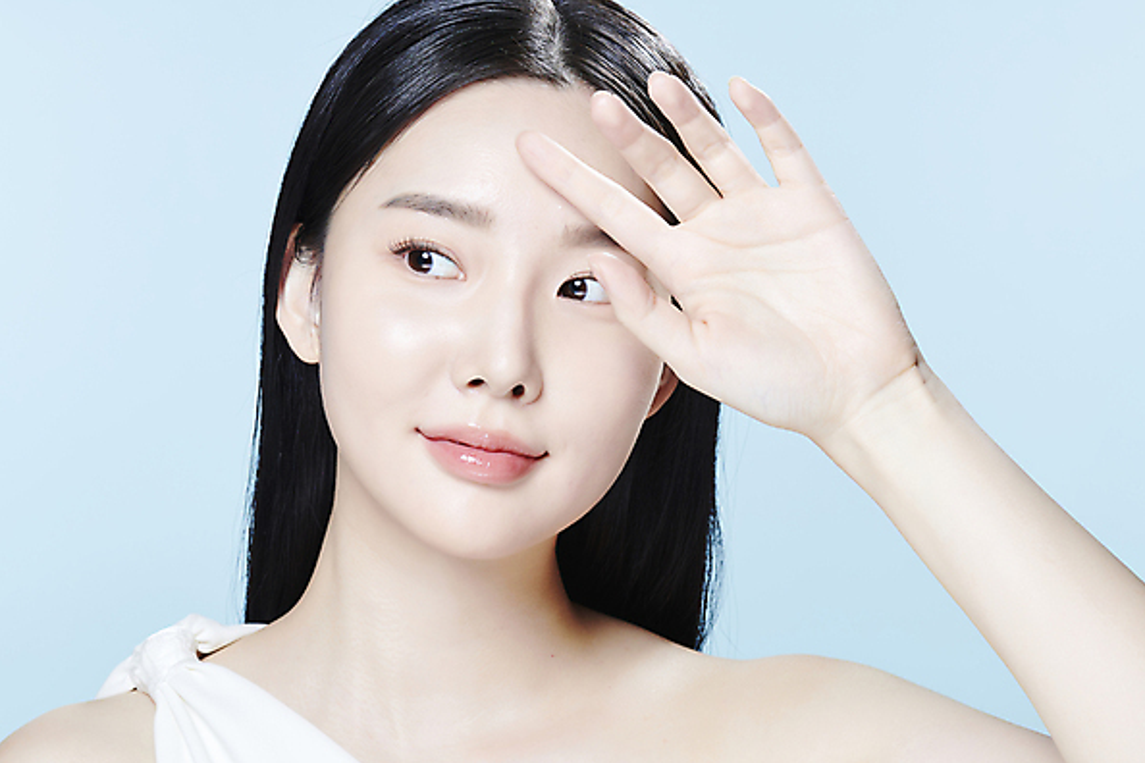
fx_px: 3371
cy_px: 382
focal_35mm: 106
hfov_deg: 19.3
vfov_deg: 12.9
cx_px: 576
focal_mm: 105
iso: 64
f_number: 16
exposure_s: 1/125
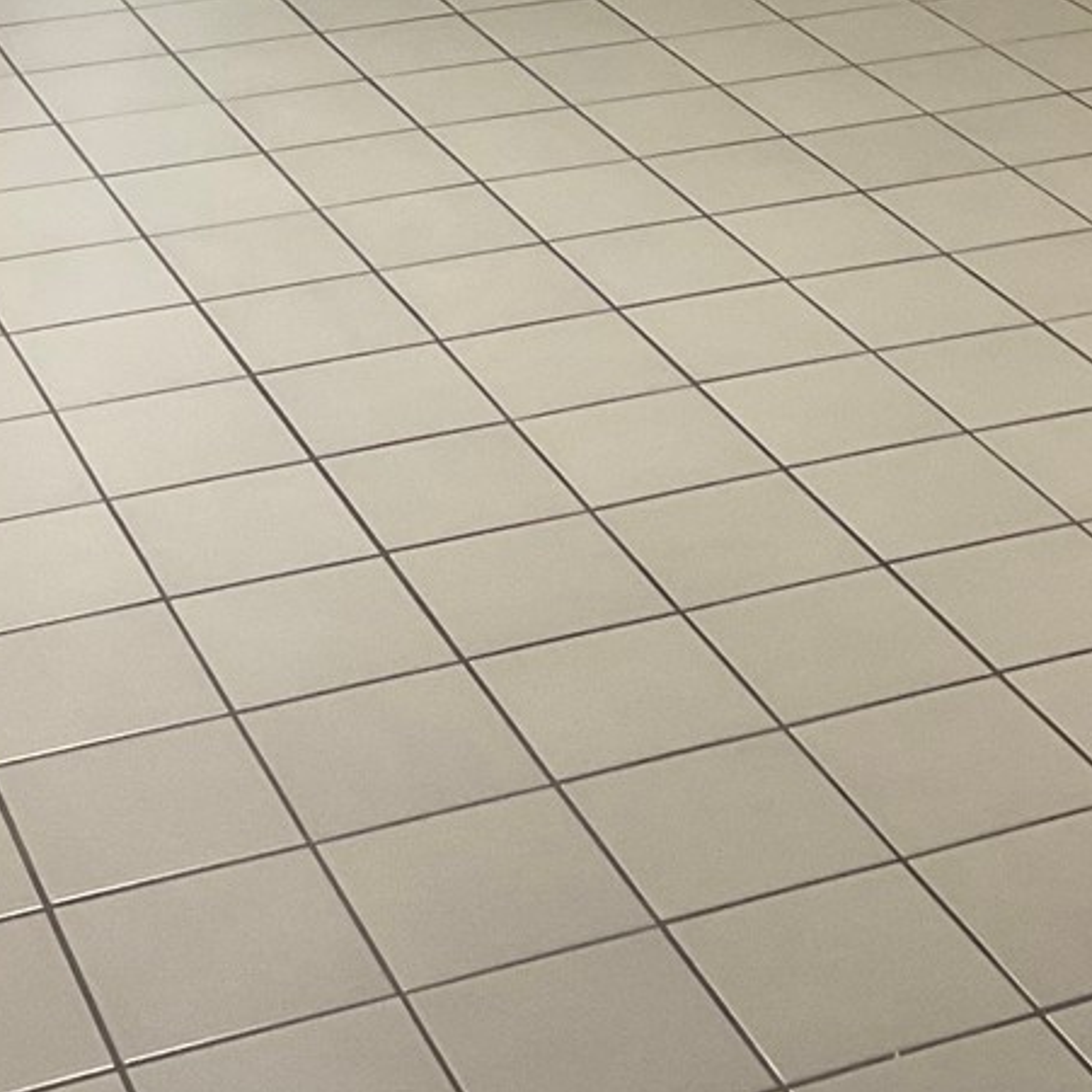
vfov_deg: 18.0
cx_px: 705
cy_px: -276
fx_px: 3248
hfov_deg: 19.0
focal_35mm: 91
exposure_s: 1/60
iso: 80
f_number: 1.8
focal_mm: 3
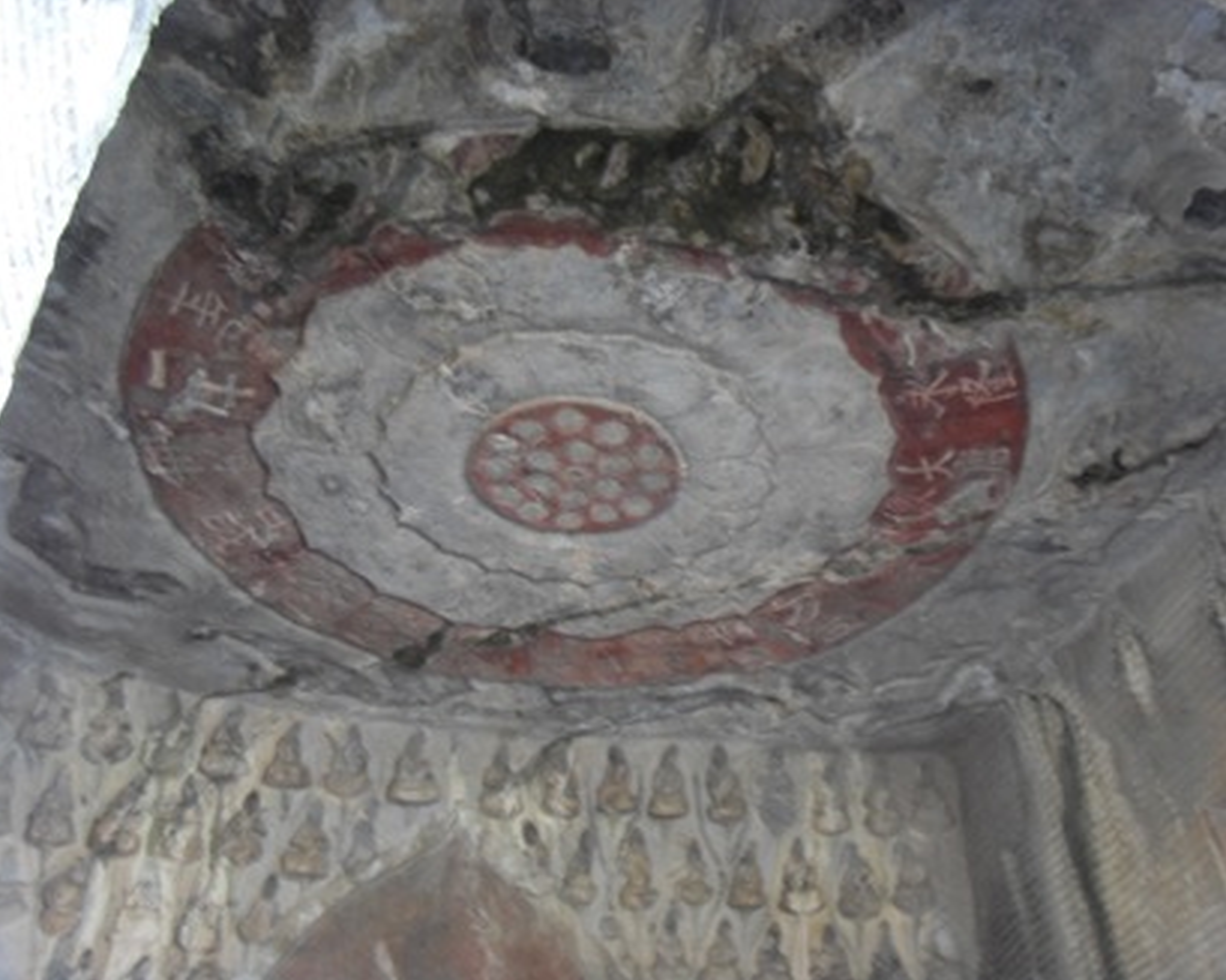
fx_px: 1487
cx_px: 644
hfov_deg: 44.8
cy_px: 489
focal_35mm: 41
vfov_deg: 36.5
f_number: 3.5
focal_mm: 6.6
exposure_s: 1/6
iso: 200
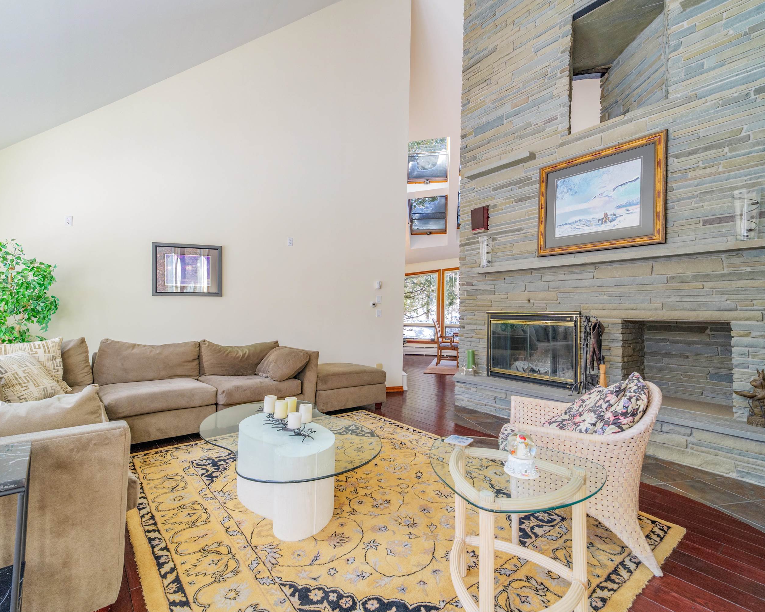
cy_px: 305
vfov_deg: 80.4
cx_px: 375
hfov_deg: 93.1
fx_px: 362
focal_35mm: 16
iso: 1600
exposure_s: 1/60
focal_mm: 14
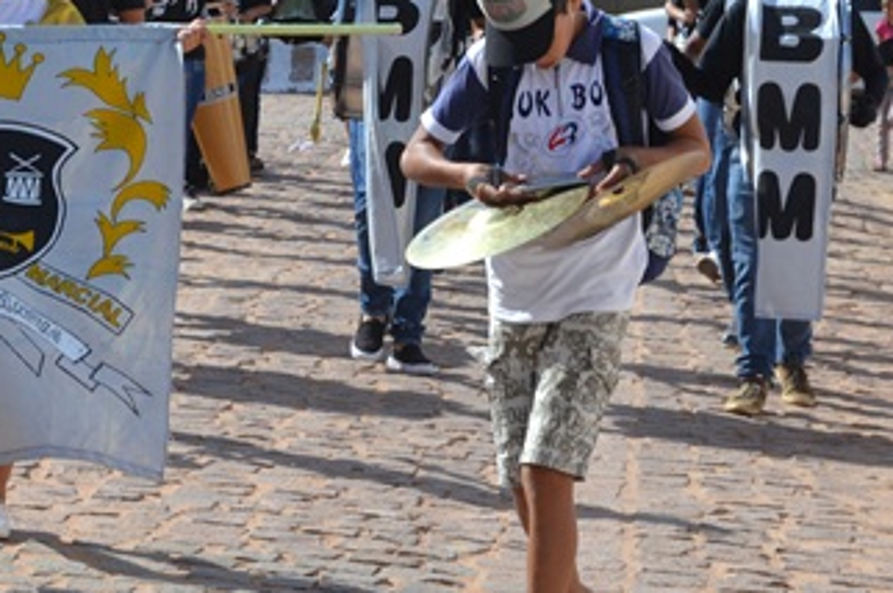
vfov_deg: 7.7
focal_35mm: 179
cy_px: 251
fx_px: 4436
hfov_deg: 11.4
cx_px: 94
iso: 100
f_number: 7.1
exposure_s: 1/200
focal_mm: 48
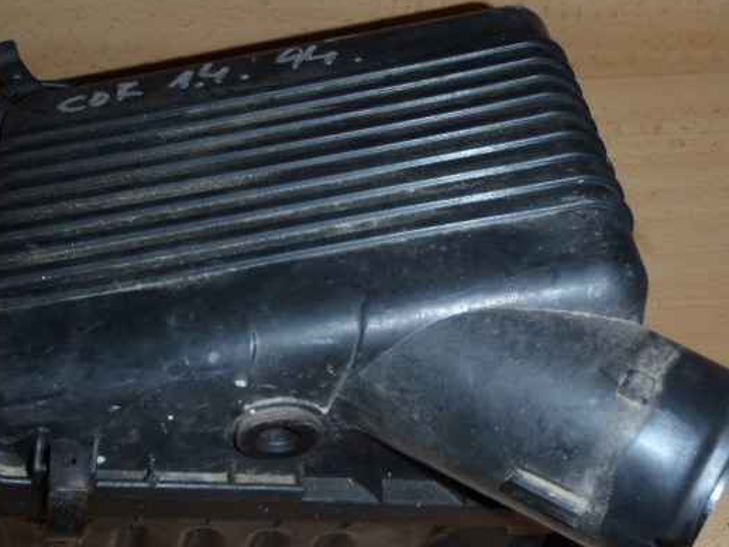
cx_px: 324
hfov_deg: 40.4
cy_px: 321
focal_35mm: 47
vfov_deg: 30.8
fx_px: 990
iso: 100
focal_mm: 6.83
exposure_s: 1/40
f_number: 4.6
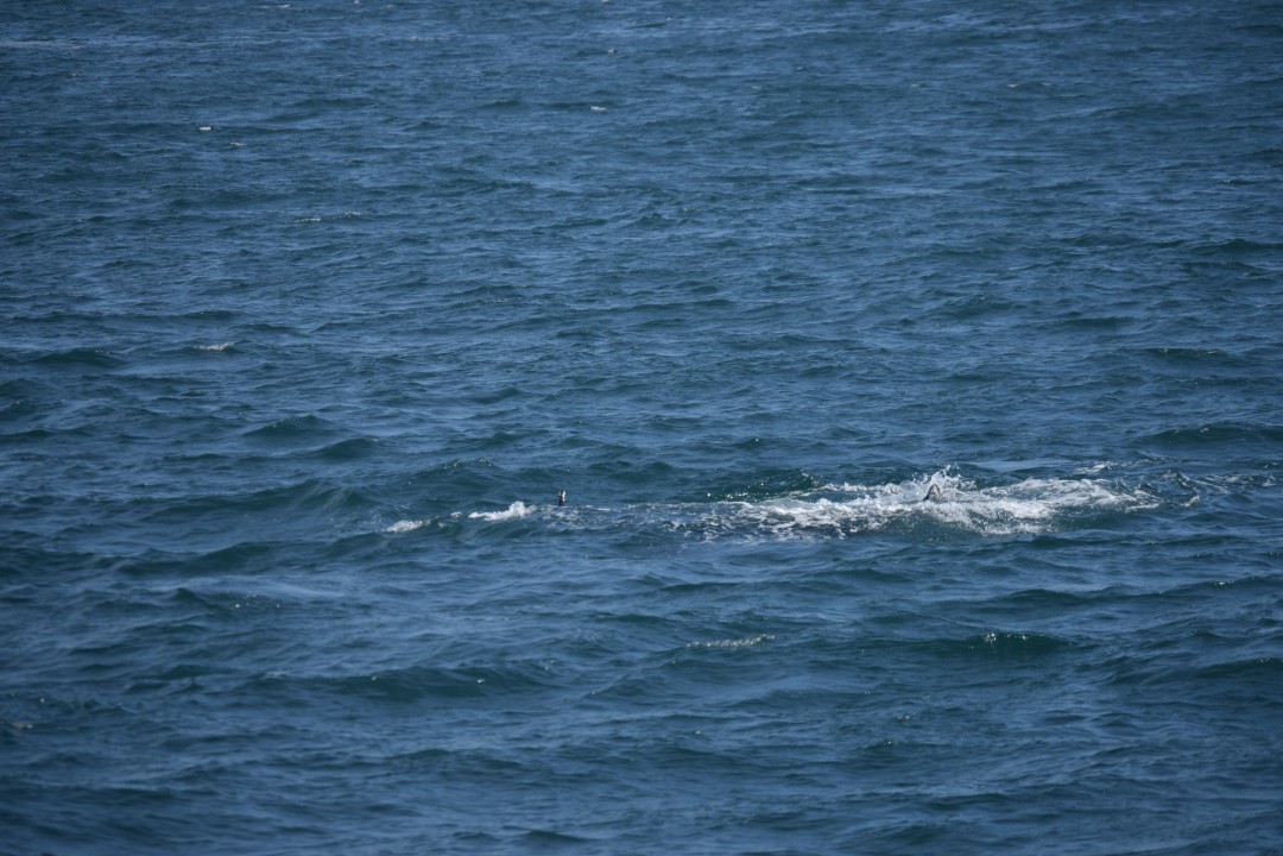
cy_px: 428
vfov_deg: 5.2
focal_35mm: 262
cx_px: 642
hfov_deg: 7.8
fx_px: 9354
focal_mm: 175
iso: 200
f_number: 5.6
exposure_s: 1/1600
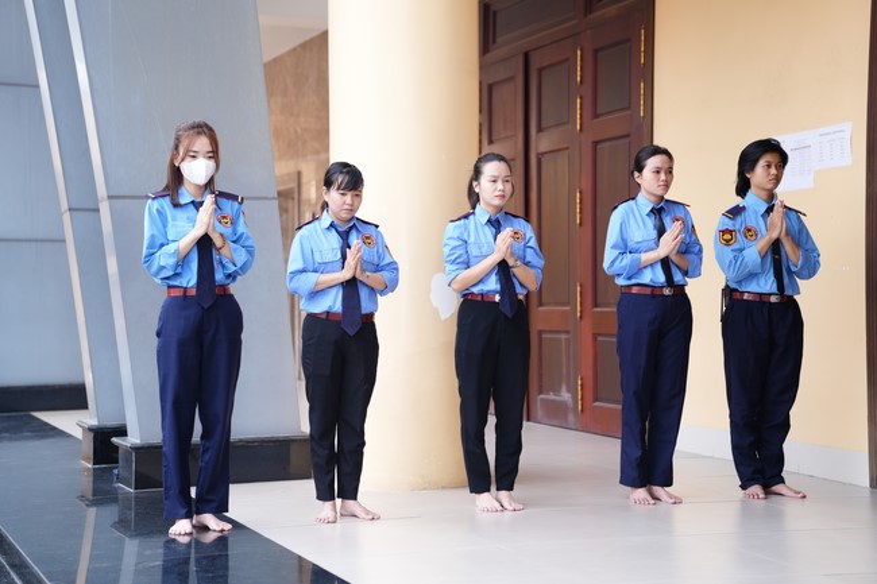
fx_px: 1510
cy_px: 292
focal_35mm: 62
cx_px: 438
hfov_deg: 32.4
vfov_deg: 21.9
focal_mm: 62
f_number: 2.5
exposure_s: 1/200
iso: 160
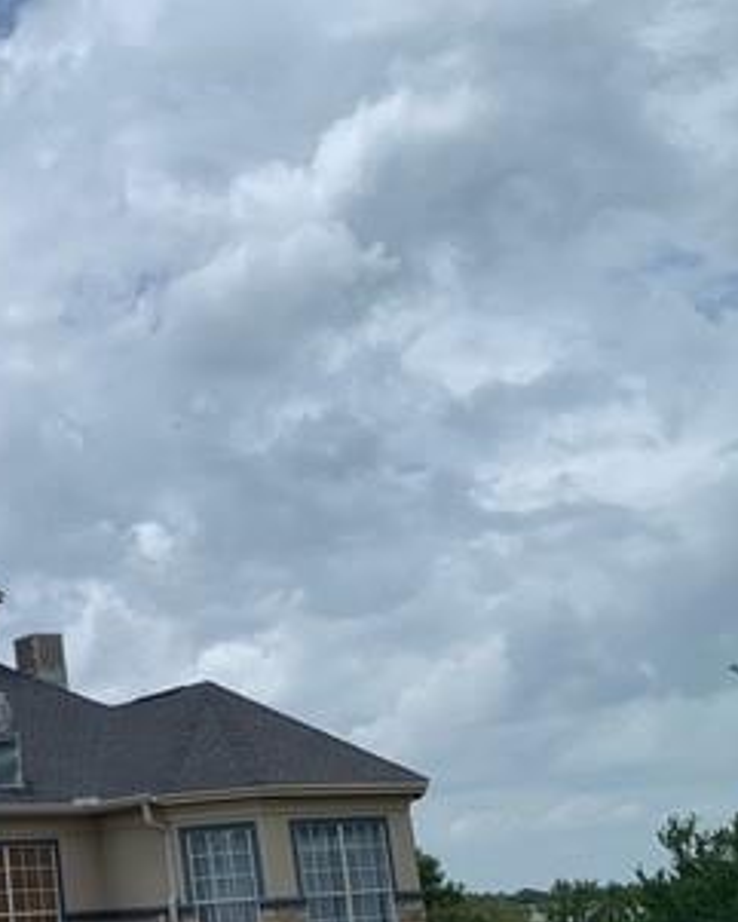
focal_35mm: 54
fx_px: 1474
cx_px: -187
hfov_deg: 24.9
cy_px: 634
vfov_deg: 34.3
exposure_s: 1/5405
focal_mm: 4.25
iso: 25
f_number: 1.8
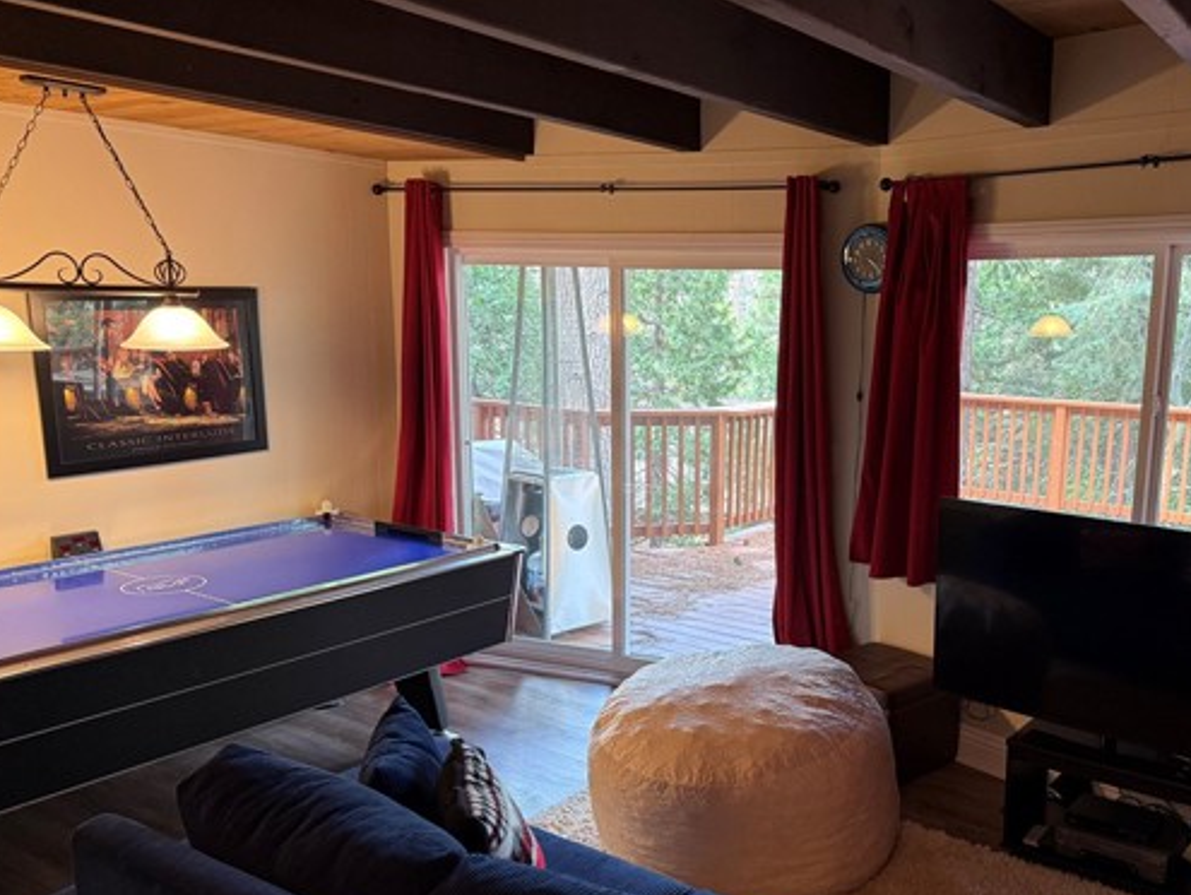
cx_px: 753
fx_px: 1067
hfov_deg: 57.5
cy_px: 498
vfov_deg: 45.4
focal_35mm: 31
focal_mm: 6.76
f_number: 1.78
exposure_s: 1/60
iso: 250
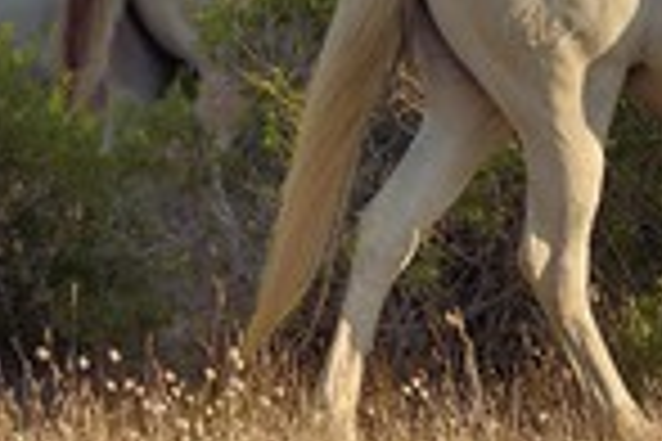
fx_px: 9966
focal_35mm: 542
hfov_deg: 3.8
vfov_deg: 2.5
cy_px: 76
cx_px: 914
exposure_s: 1/800
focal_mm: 190
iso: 200
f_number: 6.3
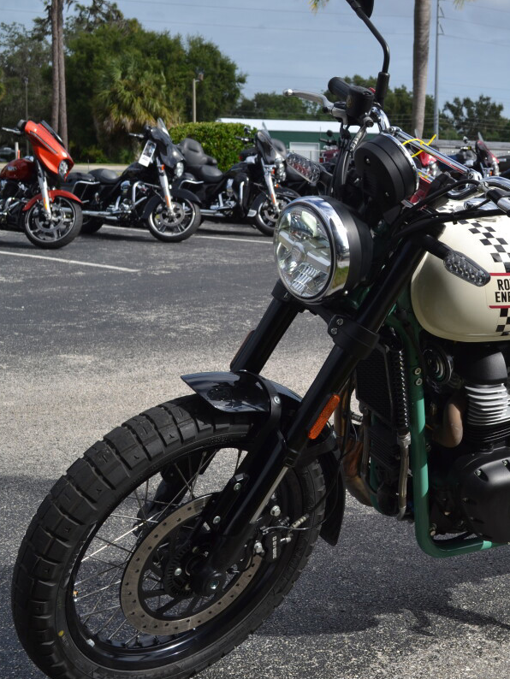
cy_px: 341
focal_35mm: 61
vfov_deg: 31.7
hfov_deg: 23.5
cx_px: 446
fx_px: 1198
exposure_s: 1/250
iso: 100
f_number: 8
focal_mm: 28
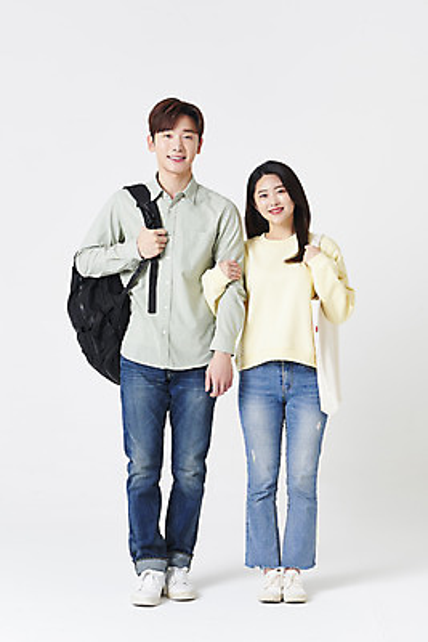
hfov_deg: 19.5
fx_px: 1247
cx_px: 214
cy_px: 321
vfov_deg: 28.8
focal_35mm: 70
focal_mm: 70
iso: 100
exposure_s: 1/125
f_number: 13
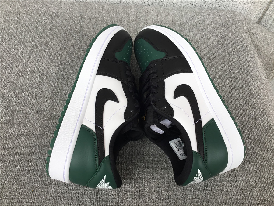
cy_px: 103
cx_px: 137
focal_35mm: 31
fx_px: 245
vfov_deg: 45.4
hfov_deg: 58.4
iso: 25
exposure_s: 1/116
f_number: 2.4
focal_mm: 3.3
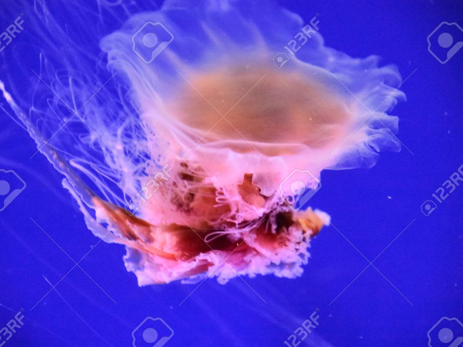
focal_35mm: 456
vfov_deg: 3.3
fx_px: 6099
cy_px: 174
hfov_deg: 4.3
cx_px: 223
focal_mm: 280
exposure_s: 1/30
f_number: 6.3
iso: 12800
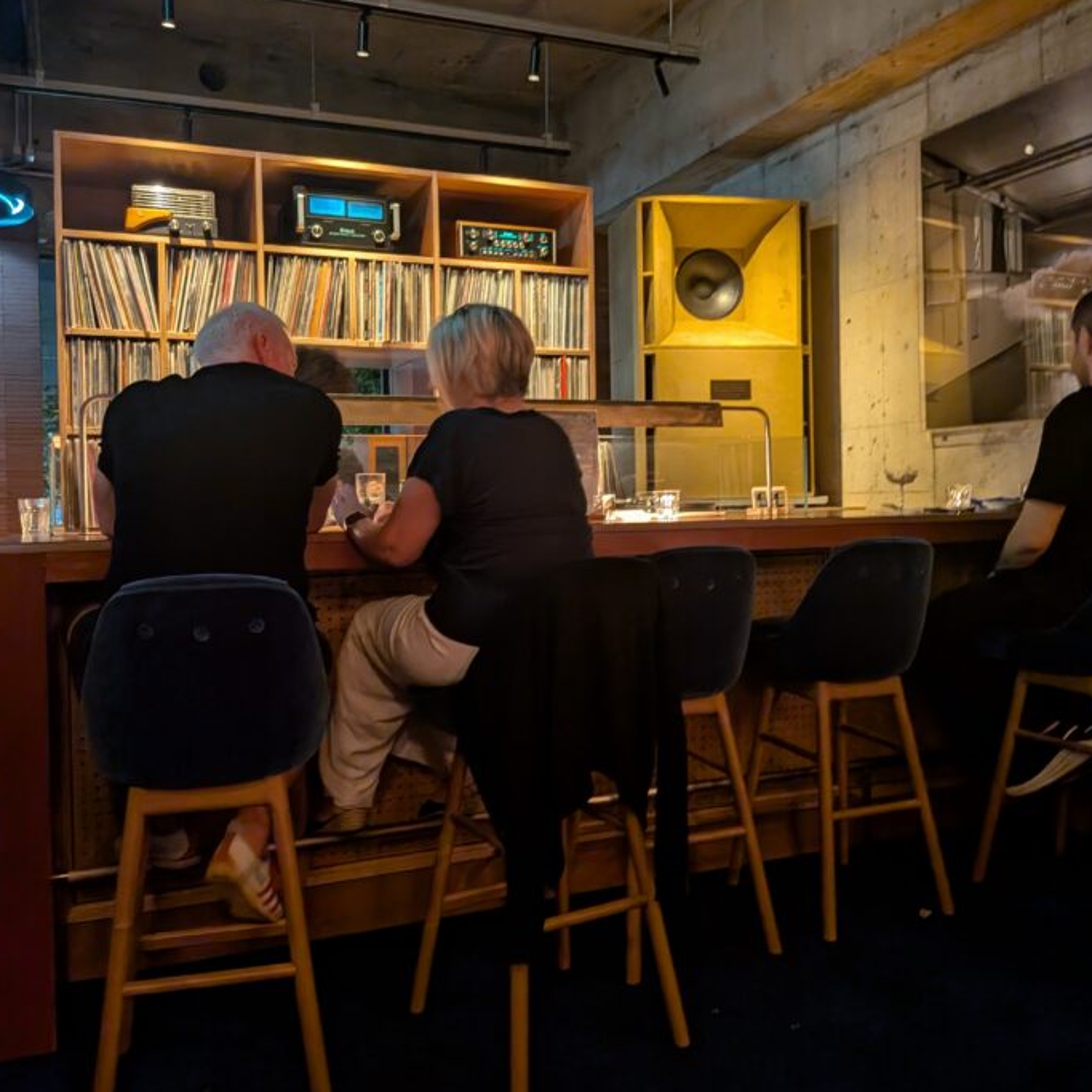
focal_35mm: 29
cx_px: 542
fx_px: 1035
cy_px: 485
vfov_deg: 55.5
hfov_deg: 55.6
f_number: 1.7
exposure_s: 1/15
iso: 613
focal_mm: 4.53
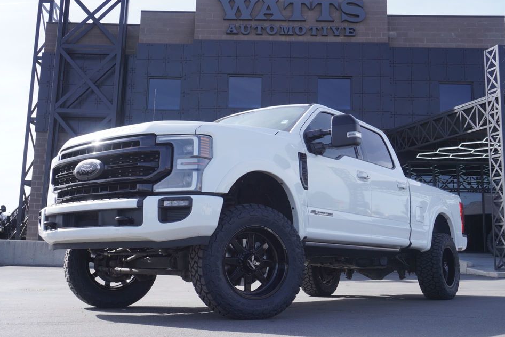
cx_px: 252
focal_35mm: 41
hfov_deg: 47.9
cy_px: 160
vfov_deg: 33.0
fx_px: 569
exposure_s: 1/160
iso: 100
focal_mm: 25
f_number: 7.1
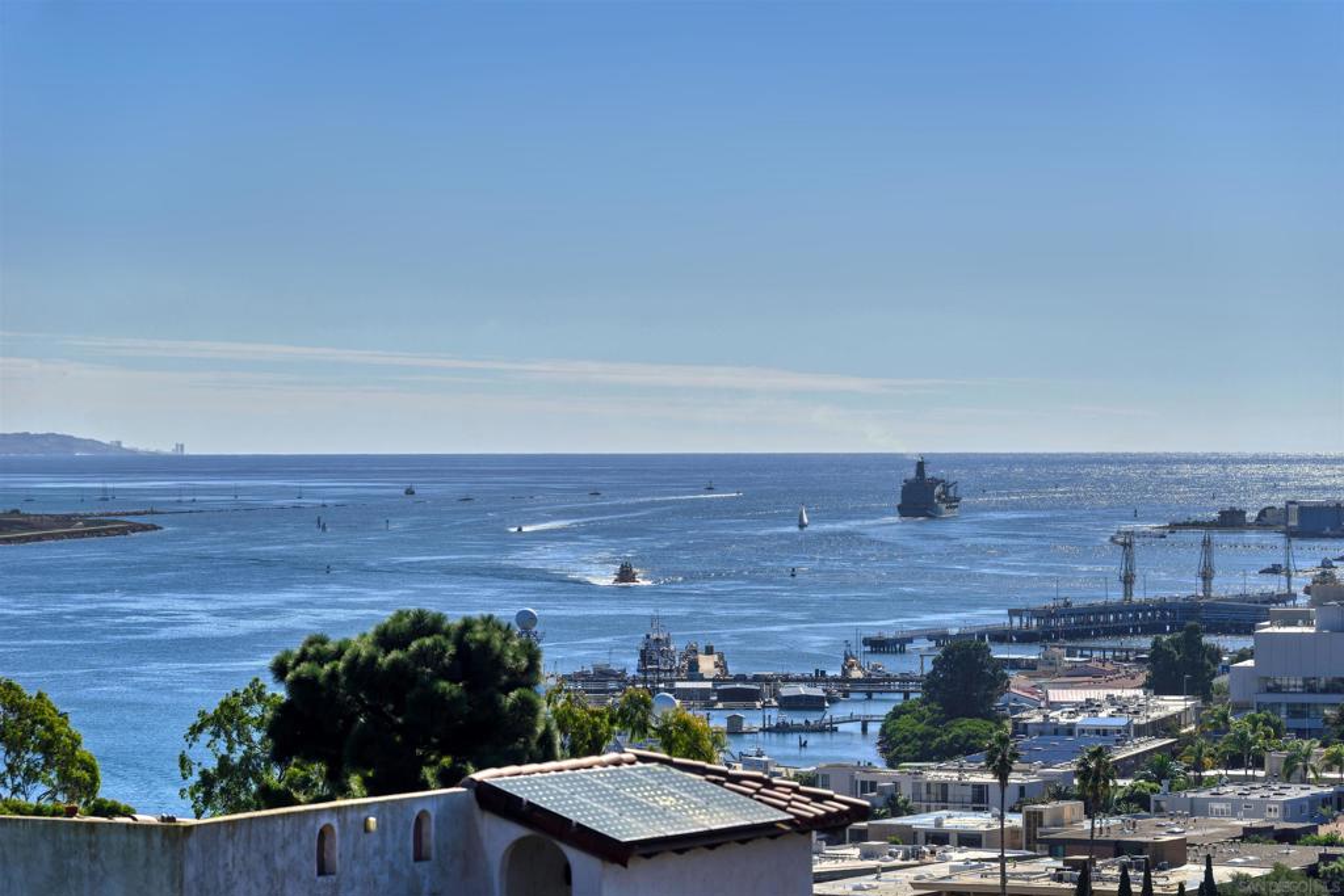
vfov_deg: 10.2
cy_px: 448
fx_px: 5040
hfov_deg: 15.2
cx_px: 672
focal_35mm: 135
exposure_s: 1/640
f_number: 5.6
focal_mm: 135
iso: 100
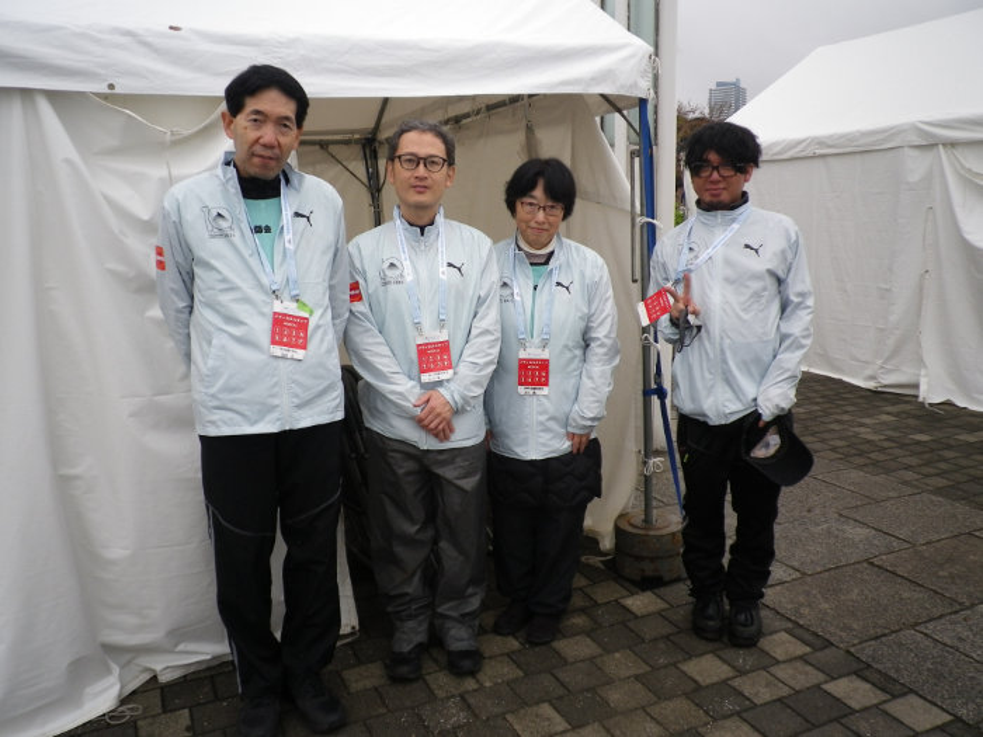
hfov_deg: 63.4
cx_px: 492
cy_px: 368
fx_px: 795
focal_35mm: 28
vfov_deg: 49.7
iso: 160
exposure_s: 1/50
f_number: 3.5
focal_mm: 5
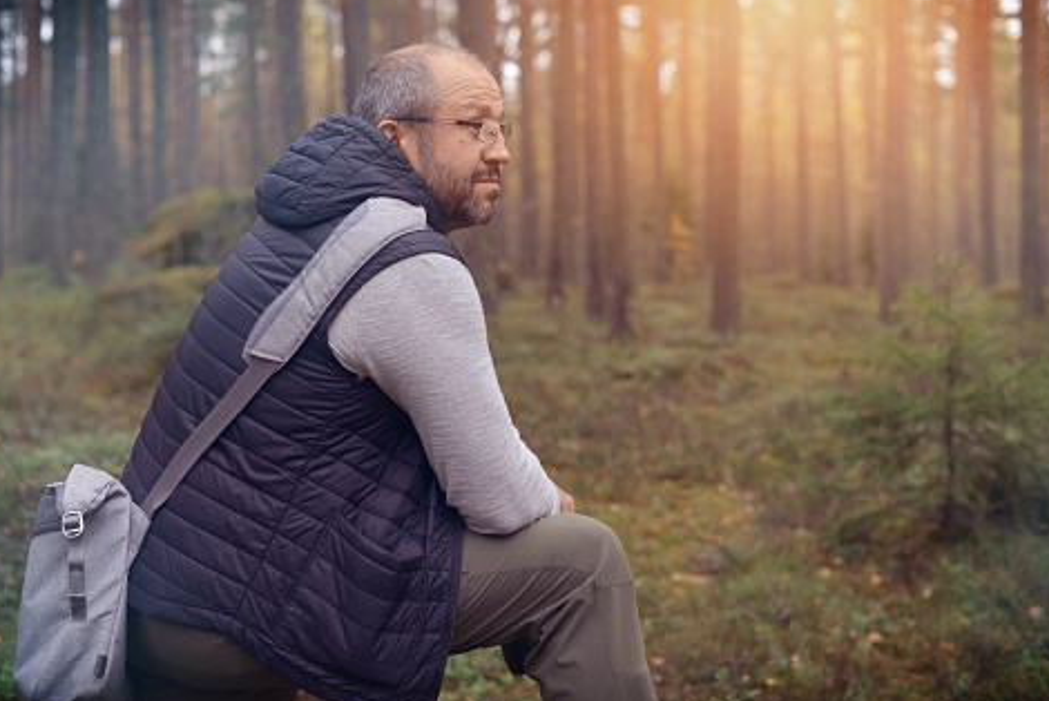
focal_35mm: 54
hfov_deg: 36.8
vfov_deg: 25.1
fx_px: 1574
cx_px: 500
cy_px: 343
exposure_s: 1/100
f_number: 3.2
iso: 400
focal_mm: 50
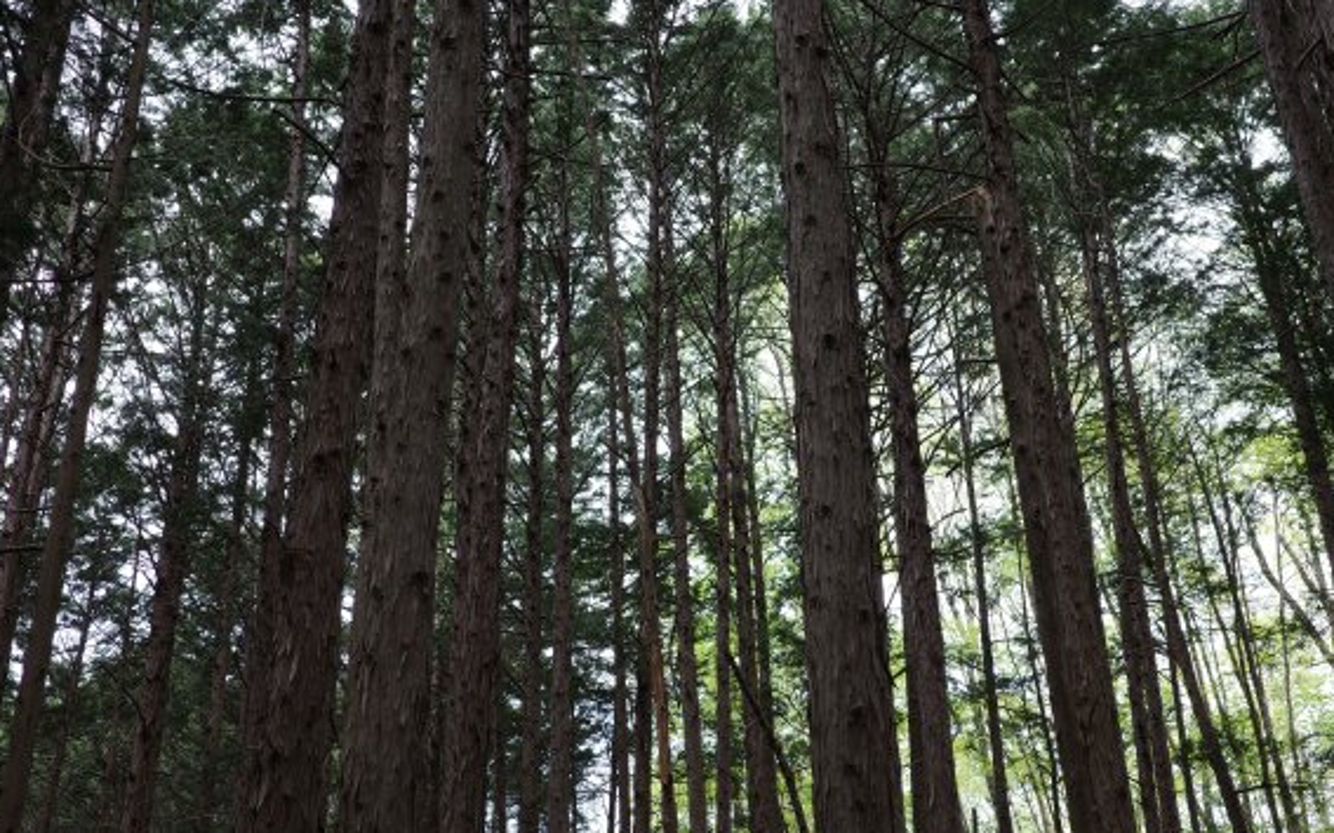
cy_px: 473
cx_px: 703
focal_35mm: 44
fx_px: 1599
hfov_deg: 45.3
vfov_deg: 29.2
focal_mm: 26
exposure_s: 1/160
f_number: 3.2
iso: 200
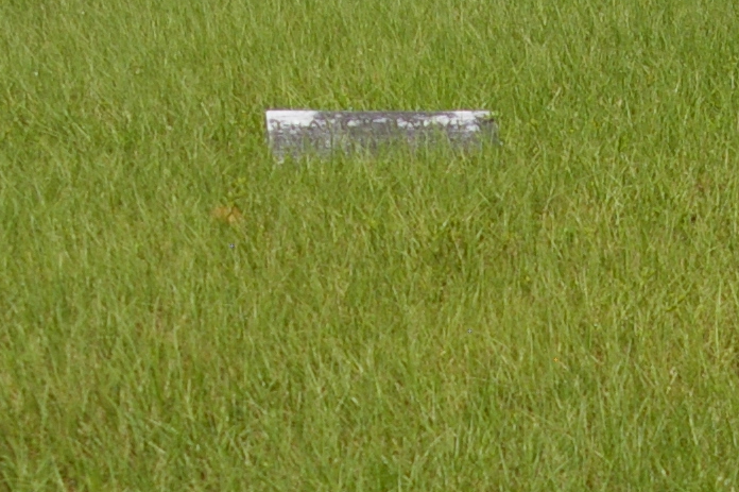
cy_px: 624
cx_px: 493
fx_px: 3060
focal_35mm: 149
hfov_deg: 13.8
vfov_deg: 9.0
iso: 200
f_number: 5.6
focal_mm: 23
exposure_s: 1/1500
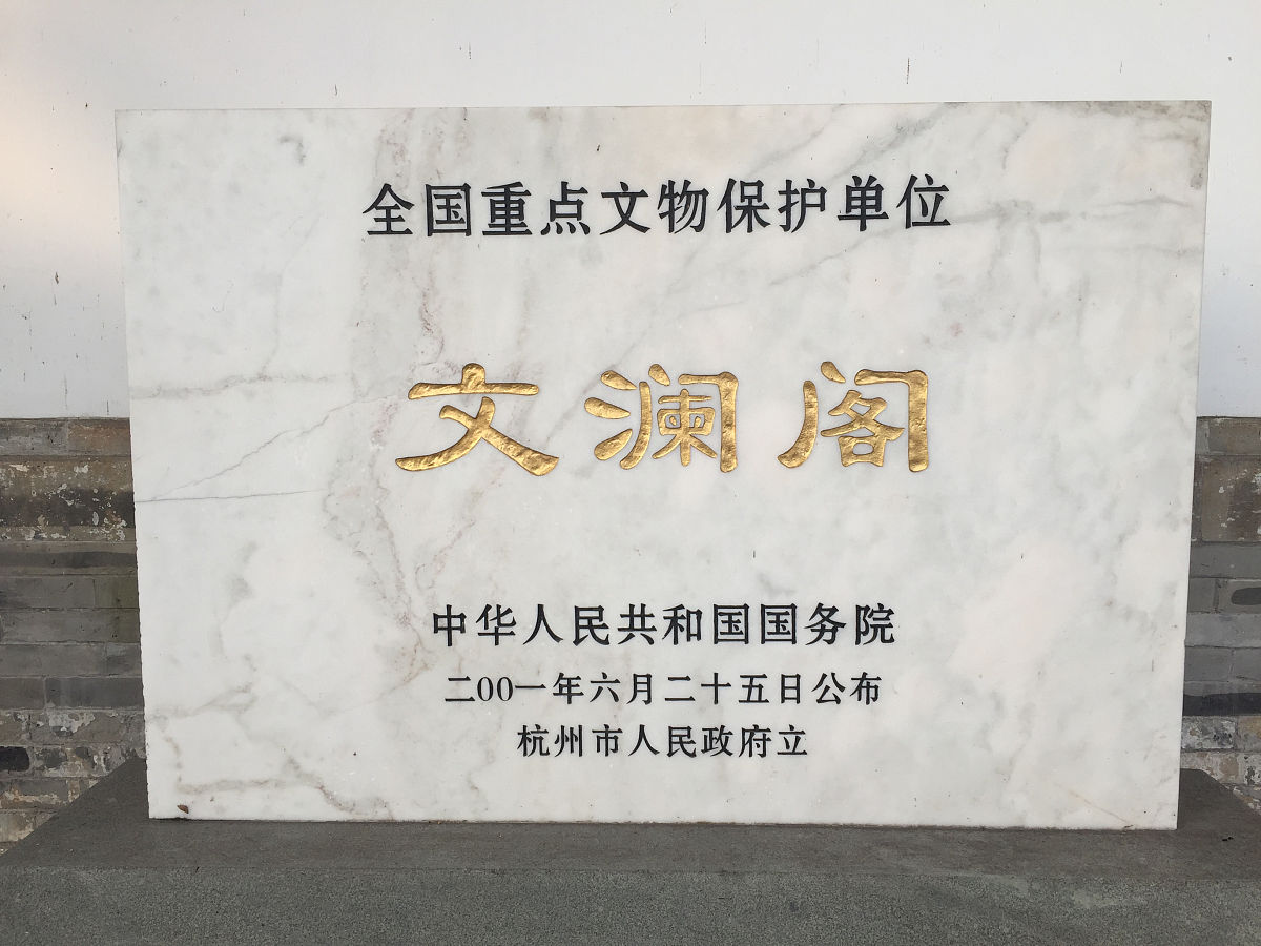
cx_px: 630
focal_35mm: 29
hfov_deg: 61.7
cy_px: 473
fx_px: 1056
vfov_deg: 48.2
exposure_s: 1/482
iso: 32
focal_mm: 4.15
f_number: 2.2
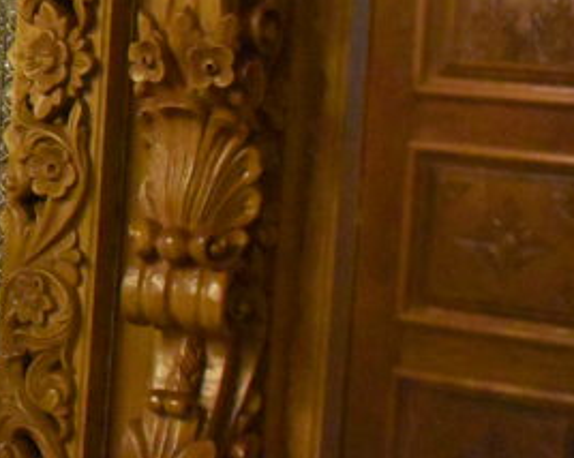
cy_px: 59
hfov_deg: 13.7
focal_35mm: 124
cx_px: -488
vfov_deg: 12.4
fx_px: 2102
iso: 10000
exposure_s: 1/60
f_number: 3.8
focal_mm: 23
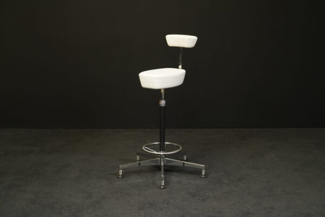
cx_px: 162
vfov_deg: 24.2
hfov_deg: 35.6
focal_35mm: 56
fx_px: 506
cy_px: 108
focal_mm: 56
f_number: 7.1
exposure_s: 1/100
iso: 3200
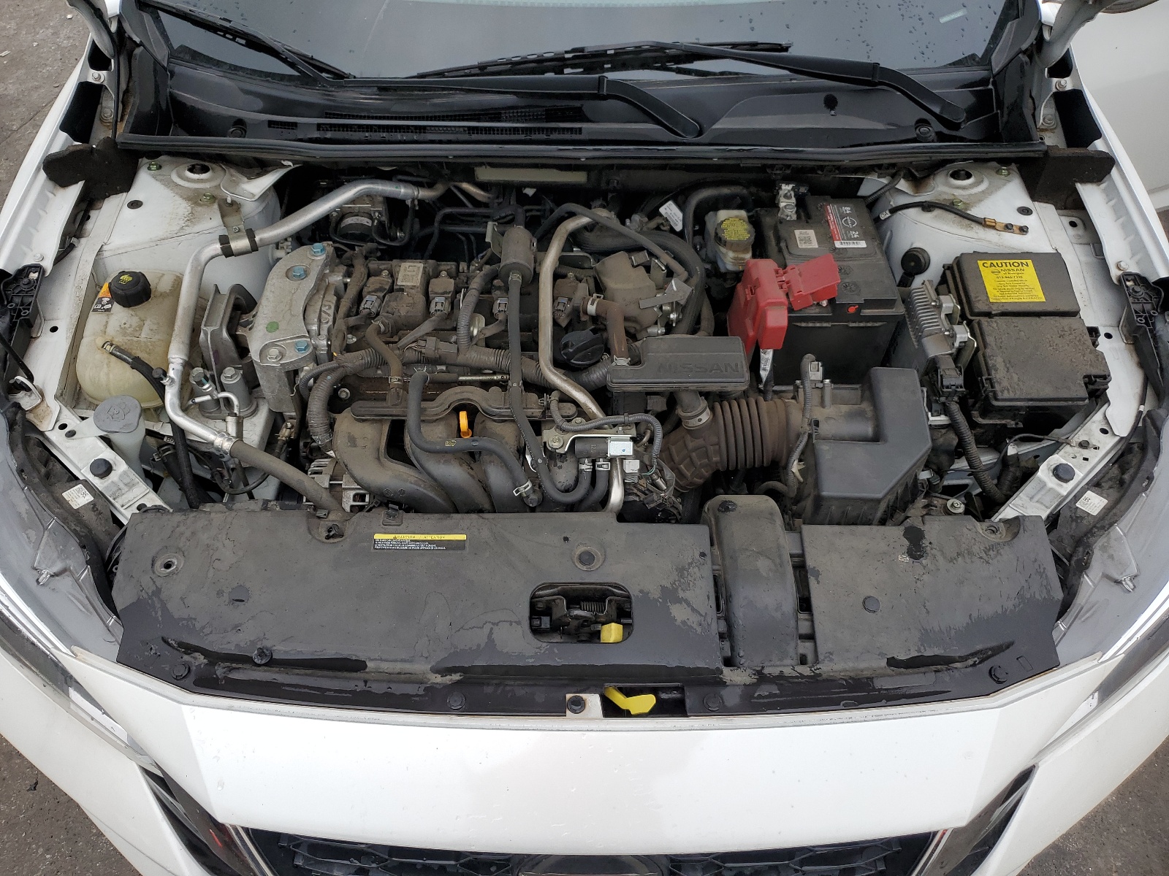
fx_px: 878
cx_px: 584
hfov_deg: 67.3
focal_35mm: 26
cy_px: 438
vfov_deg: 53.1
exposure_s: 1/1111
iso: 50
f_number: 1.5
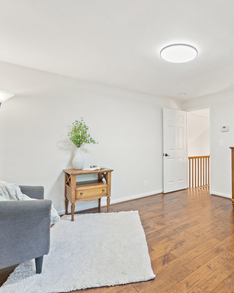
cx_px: 171
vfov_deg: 80.4
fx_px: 173
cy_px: 145
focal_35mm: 20
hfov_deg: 64.7
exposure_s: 1/4
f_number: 8
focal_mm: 14
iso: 500
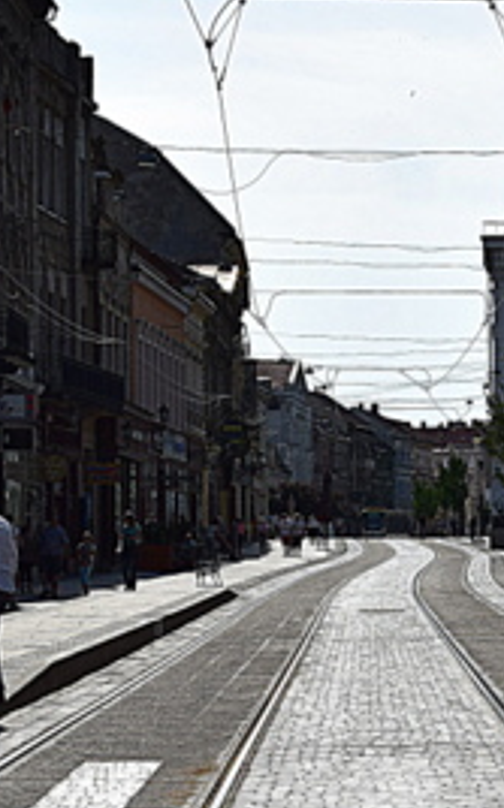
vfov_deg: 15.2
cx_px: 486
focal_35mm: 137
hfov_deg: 9.5
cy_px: 669
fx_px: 3017
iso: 200
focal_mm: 30
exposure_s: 1/640
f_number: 11
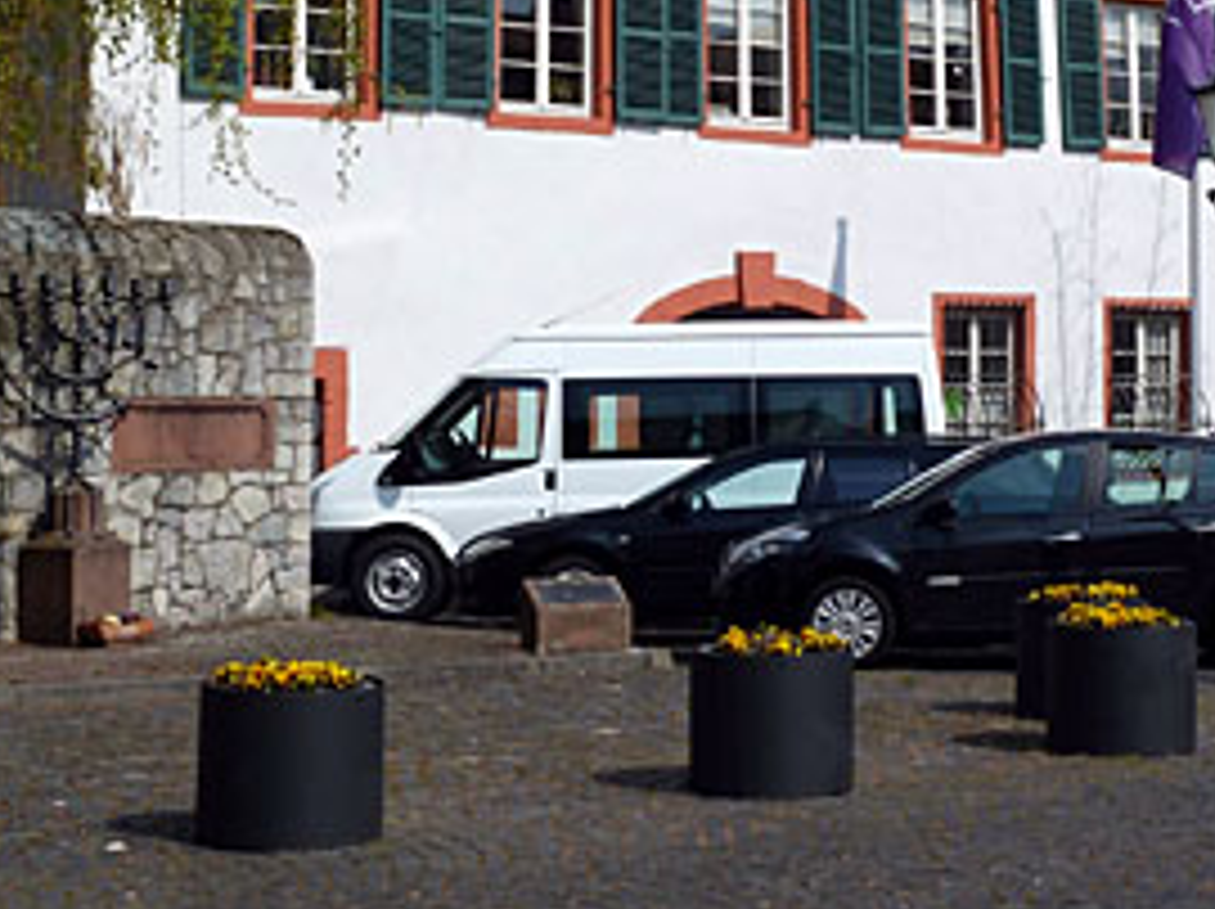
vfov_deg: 16.5
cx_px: 891
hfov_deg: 21.9
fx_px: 3121
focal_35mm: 89
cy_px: 212
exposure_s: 1/500
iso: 80
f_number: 5.6
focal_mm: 6.5
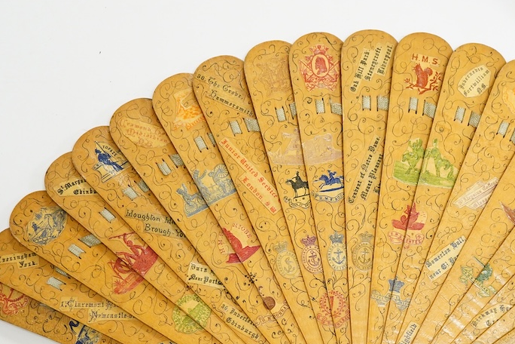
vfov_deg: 18.3
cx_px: 357
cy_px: 241
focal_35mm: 74
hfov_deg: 27.1
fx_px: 1059
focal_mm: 30
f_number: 3.5
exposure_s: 1/400
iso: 2500
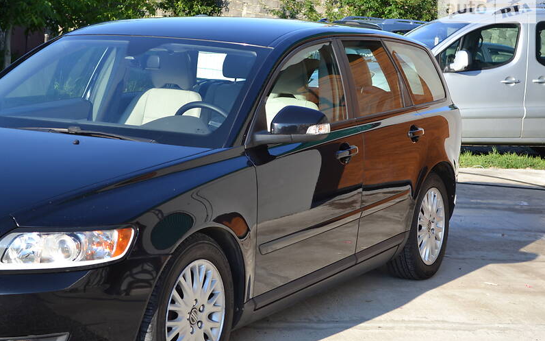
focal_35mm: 85
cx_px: 272
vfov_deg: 15.4
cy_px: 168
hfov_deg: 24.5
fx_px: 1255
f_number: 5.6
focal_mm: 55
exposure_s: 1/125
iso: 110
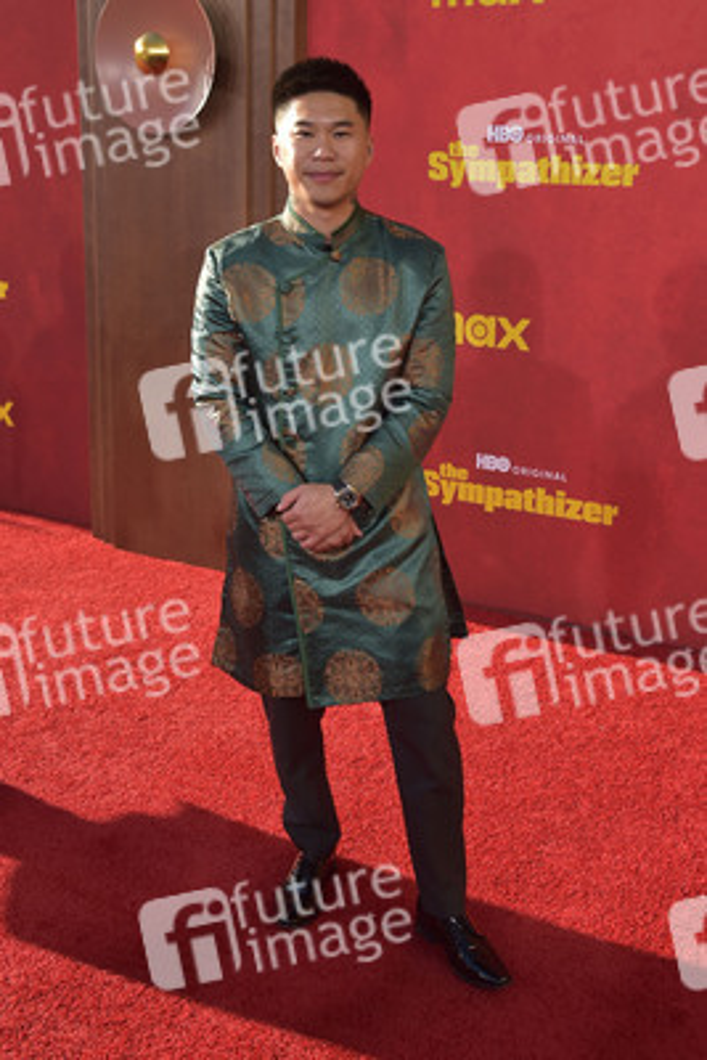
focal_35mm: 35
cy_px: 530
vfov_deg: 54.4
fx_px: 1030
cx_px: 354
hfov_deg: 37.9
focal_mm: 35
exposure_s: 1/1600
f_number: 6.3
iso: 800
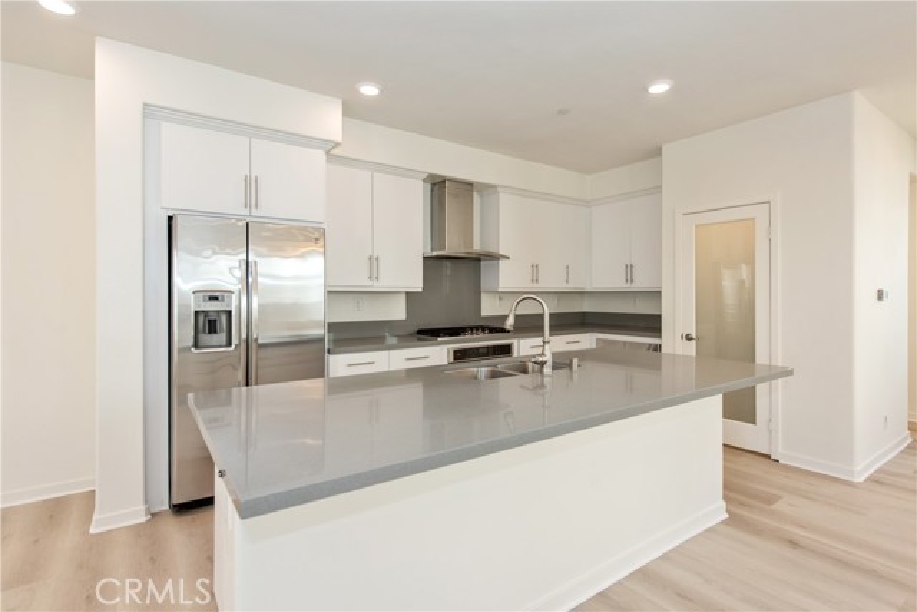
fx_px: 459
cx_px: 458
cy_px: 306
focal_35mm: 18
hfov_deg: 90.0
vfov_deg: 67.4
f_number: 5.6
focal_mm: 18
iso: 500
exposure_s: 1/125
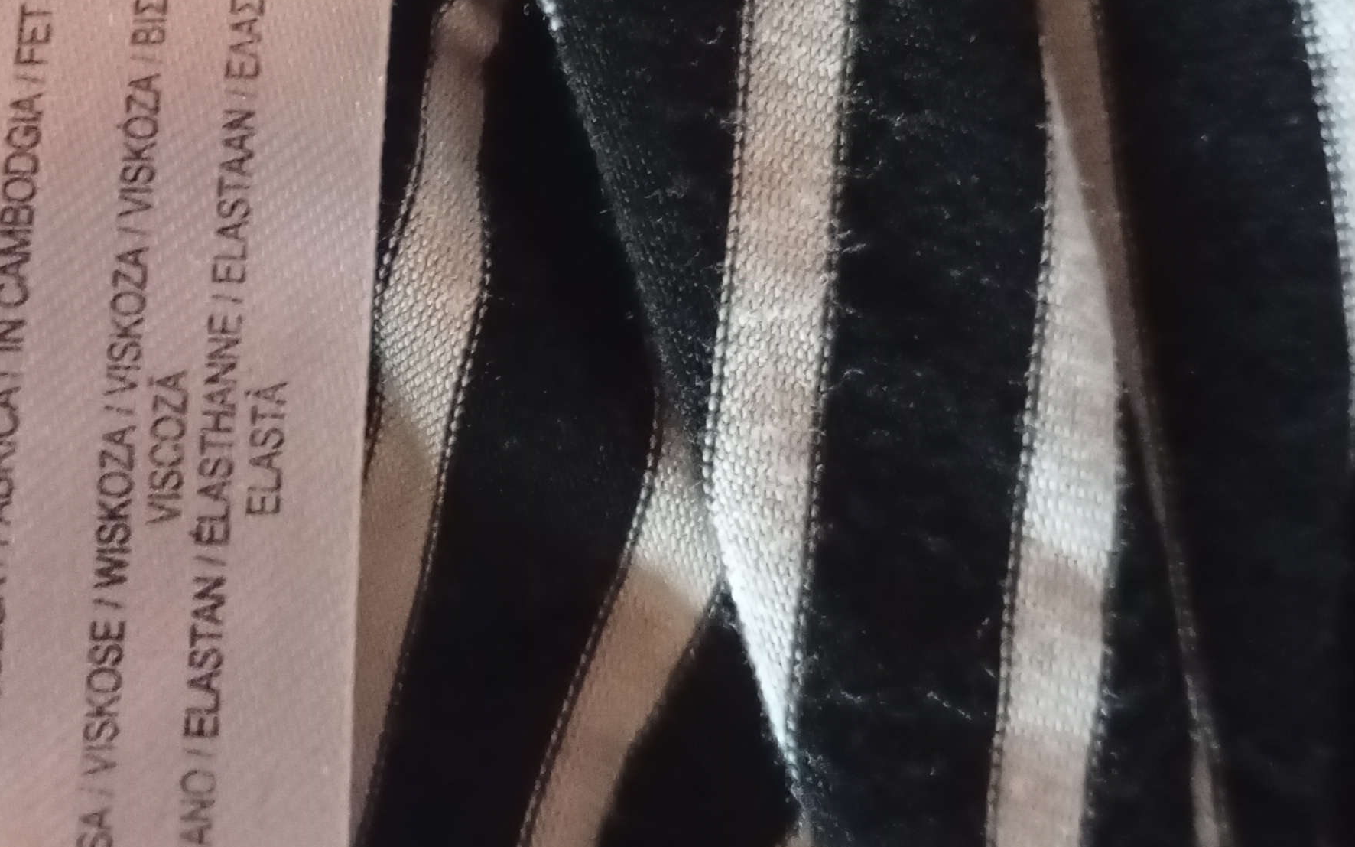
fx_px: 2437
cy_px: 130
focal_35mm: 66
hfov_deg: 30.3
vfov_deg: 19.4
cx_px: 271
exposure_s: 1/16.7
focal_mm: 3.84
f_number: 1.8
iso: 1538
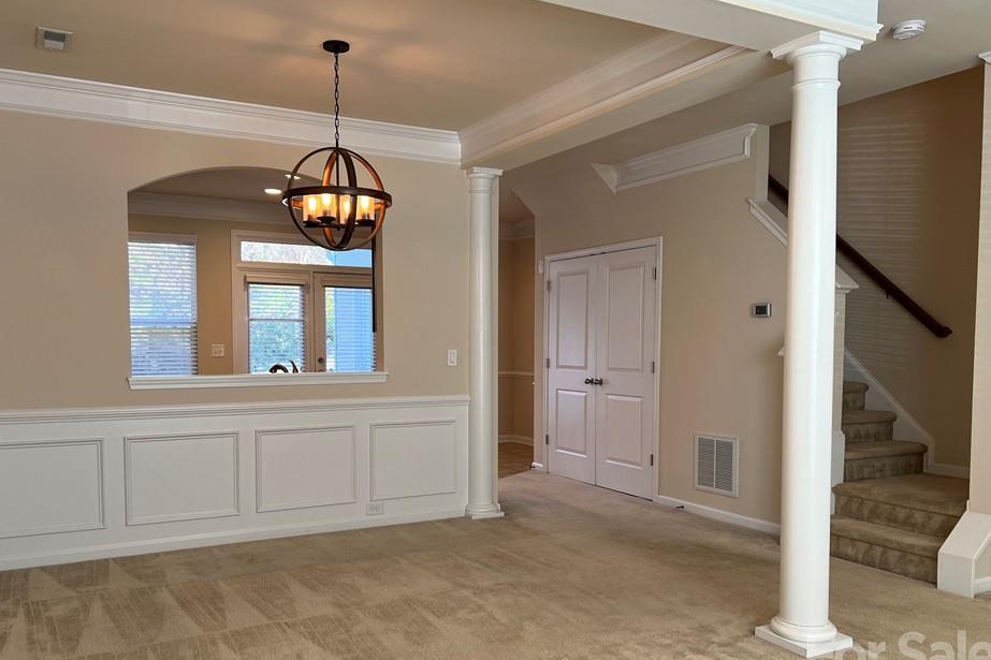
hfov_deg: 61.9
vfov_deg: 43.5
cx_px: 472
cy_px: 376
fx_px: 826
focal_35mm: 30
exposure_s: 1/120
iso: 80
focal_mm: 5.7
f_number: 1.5
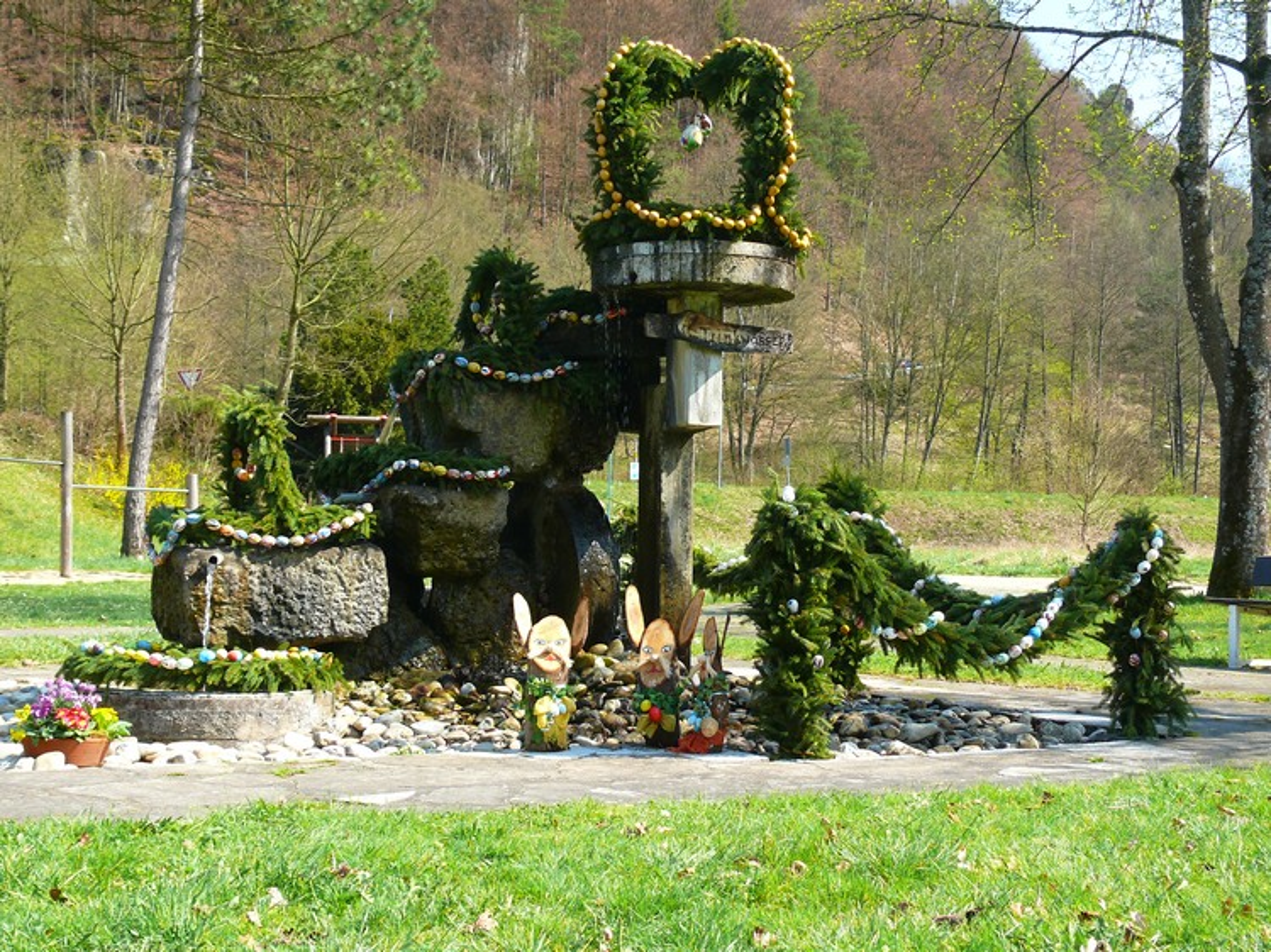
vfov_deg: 28.5
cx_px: 636
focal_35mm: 51
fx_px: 1872
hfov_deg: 37.5
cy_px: 476
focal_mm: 10.7
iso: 100
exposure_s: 1/125
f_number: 3.2
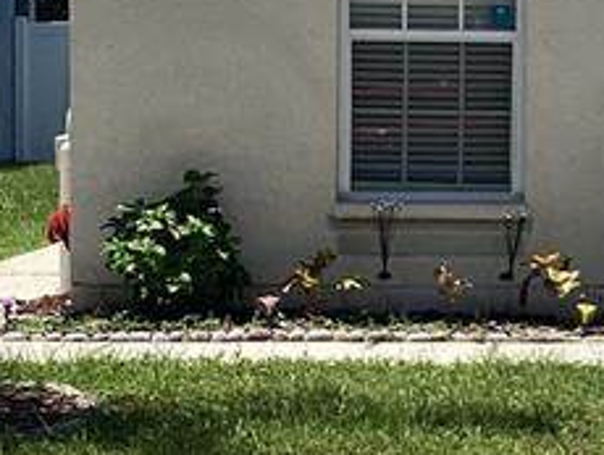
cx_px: 811
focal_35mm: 138
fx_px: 2410
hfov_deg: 13.7
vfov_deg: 10.8
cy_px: 213
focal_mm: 3.3
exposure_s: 1/1597
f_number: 2.4
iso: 25
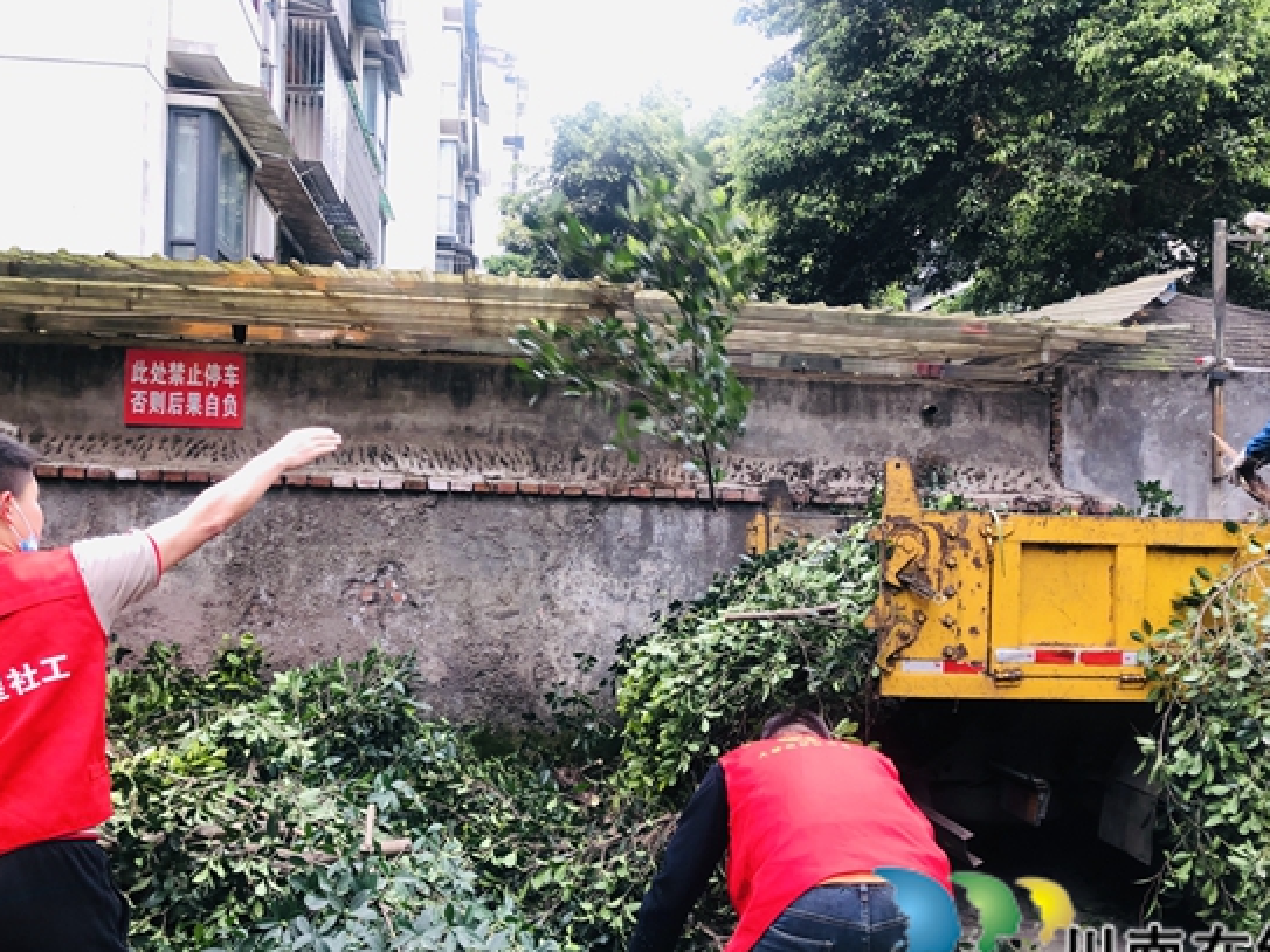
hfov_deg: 55.4
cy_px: 536
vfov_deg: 42.8
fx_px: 1210
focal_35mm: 33
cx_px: 634
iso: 25
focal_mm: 3.99
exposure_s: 1/40
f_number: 1.8
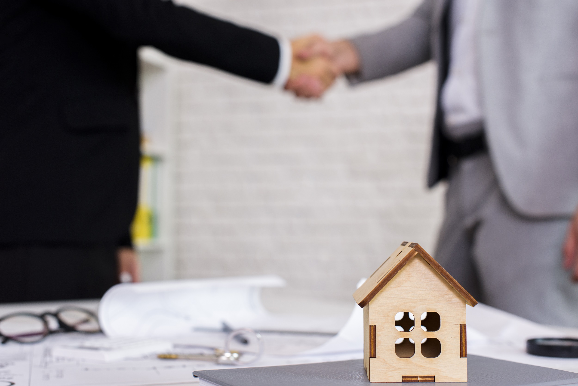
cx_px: 289
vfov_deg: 27.0
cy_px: 193
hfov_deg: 39.6
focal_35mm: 50
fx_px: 803
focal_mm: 50
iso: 320
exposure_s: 1/160
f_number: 5
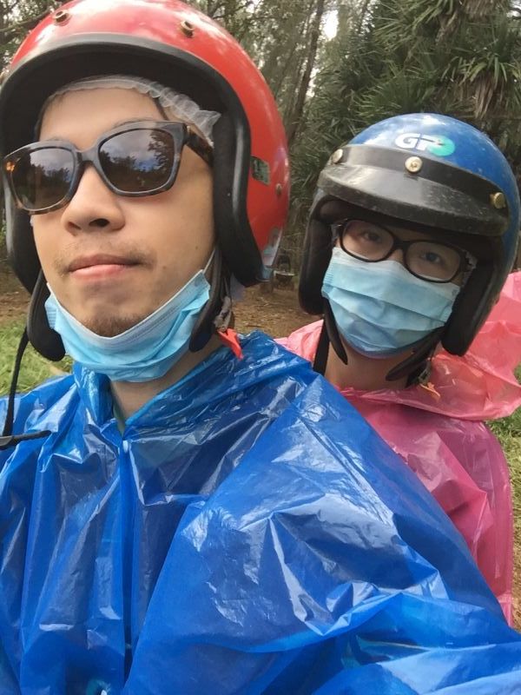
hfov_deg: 45.4
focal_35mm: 31
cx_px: 260
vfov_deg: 58.4
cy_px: 348
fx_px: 622
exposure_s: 1/142
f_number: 2.2
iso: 32
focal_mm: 2.65
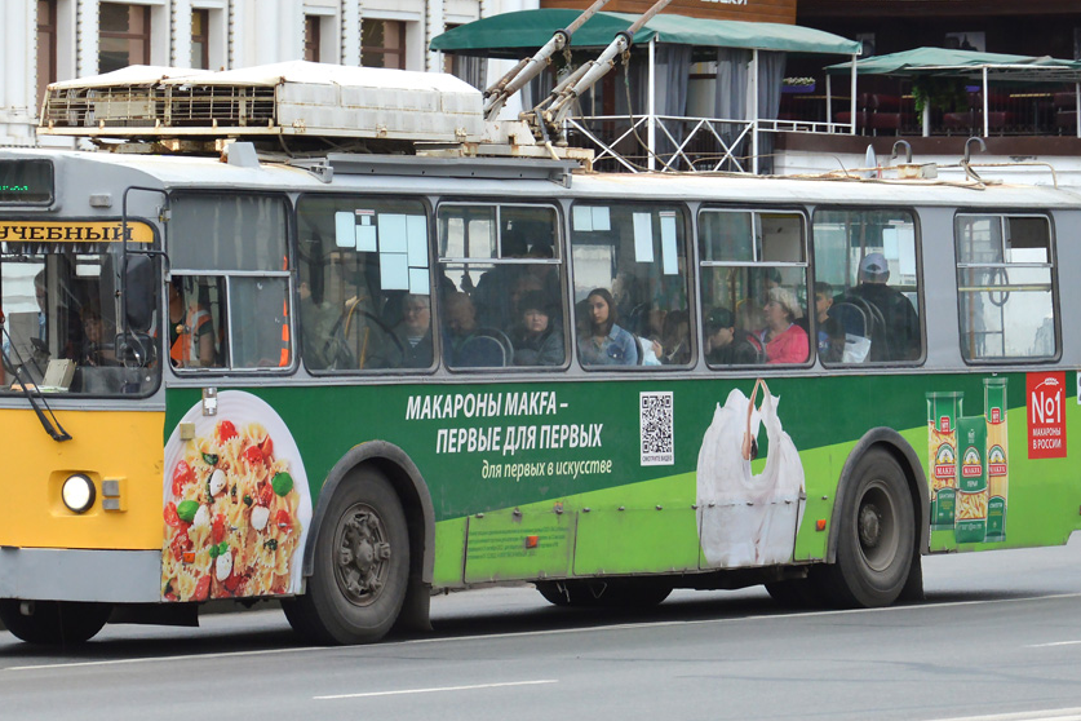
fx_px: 6455
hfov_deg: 9.6
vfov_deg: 6.4
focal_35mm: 215
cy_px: 149
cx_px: 416
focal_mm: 80
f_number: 7.1
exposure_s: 1/320
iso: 400
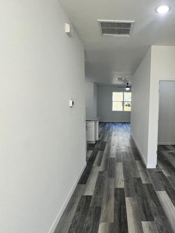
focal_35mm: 22
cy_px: 119
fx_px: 148
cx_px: 120
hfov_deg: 59.3
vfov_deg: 76.4
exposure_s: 1/120
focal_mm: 1.57
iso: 125
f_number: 1.8
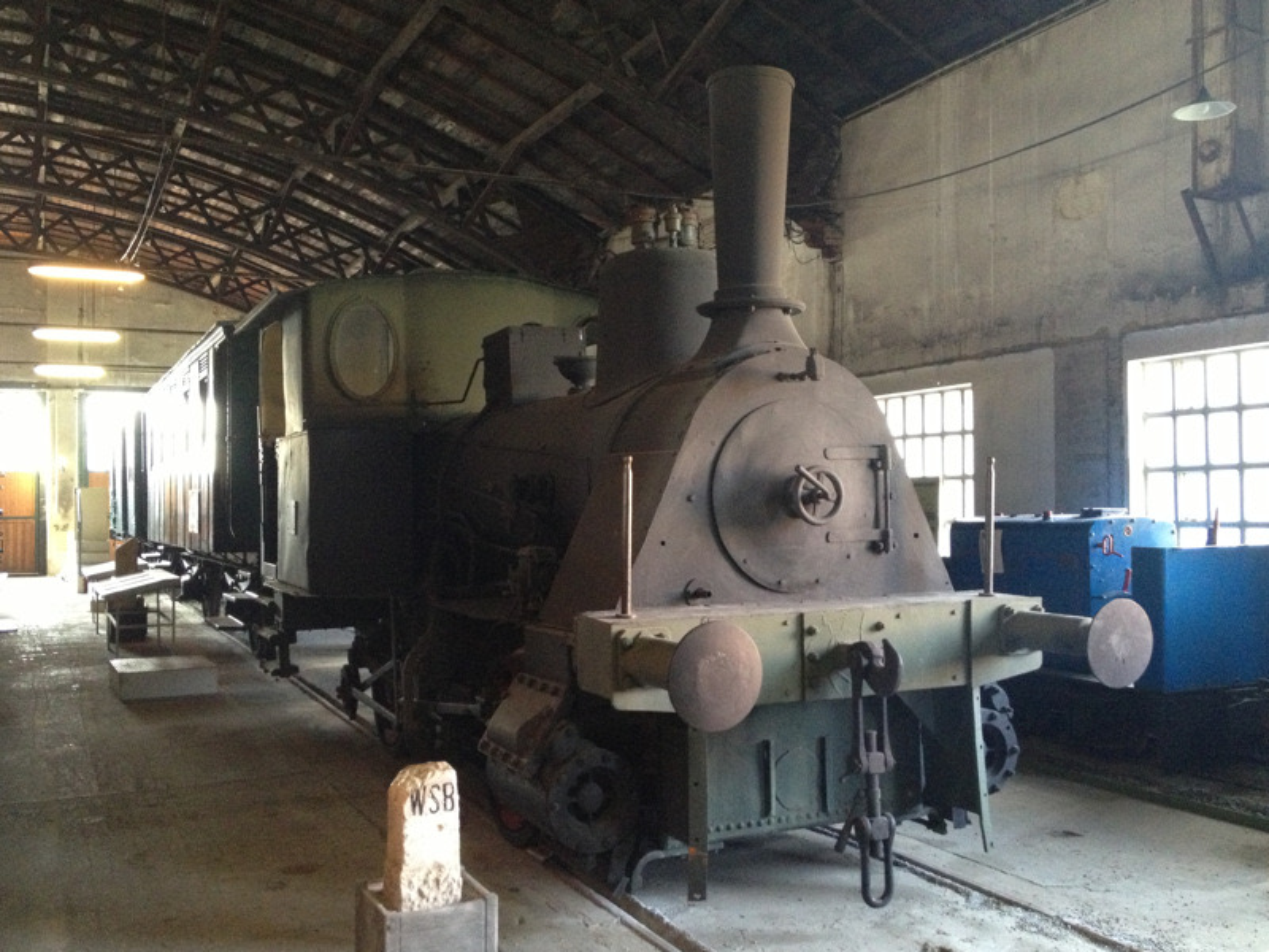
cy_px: 476
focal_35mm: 35
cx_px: 634
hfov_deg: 52.6
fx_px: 1283
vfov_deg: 40.7
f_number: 2.4
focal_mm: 4.28
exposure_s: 1/17
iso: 400
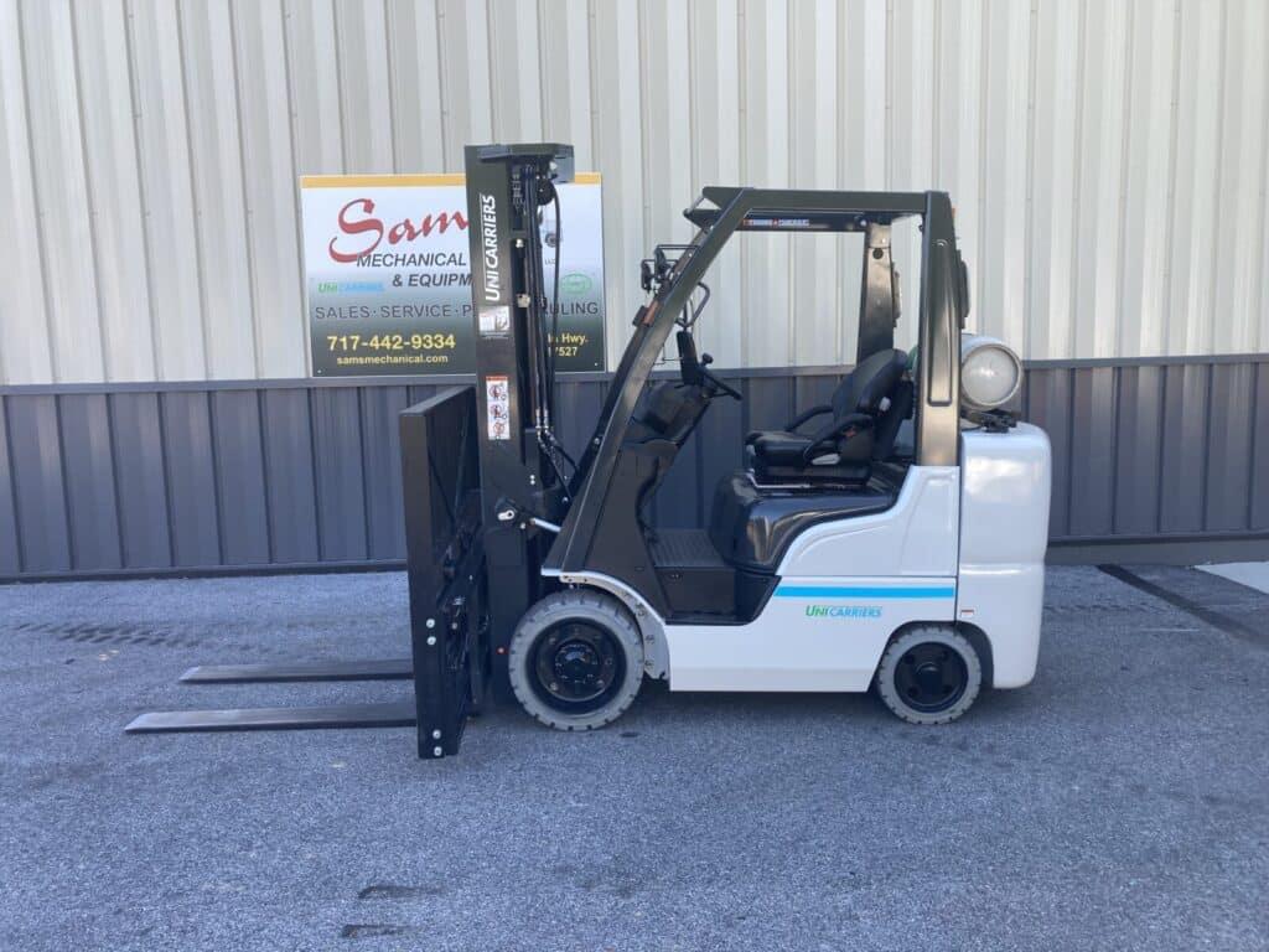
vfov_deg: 49.7
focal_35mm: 28
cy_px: 476
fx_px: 1026
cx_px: 634
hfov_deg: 63.4
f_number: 1.8
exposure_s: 1/142
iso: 20
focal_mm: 3.99
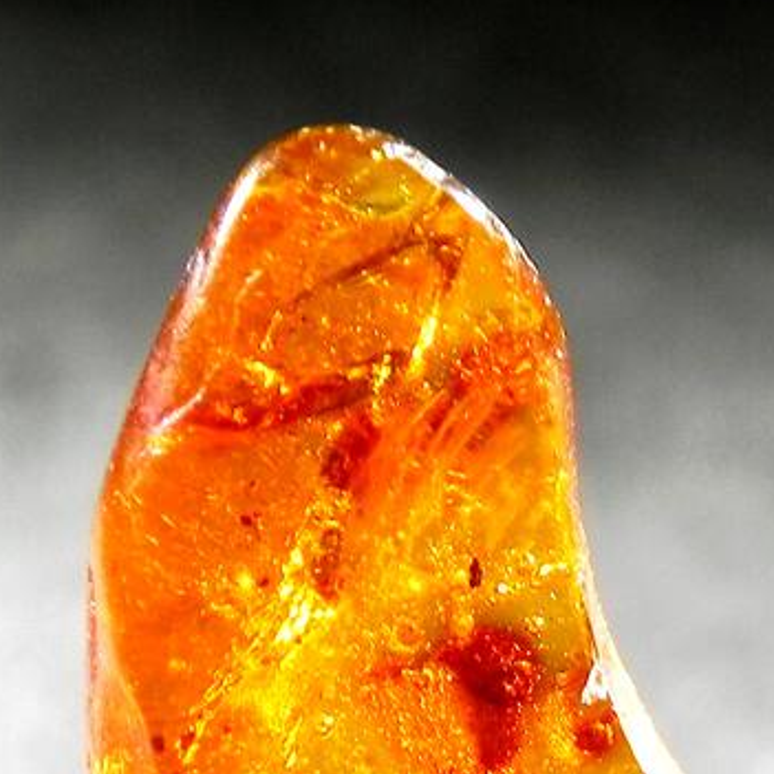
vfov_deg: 12.0
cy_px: 717
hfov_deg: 12.0
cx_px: 340
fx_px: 3668
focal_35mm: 145
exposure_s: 1/46.2
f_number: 3.2
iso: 160
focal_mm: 8.2
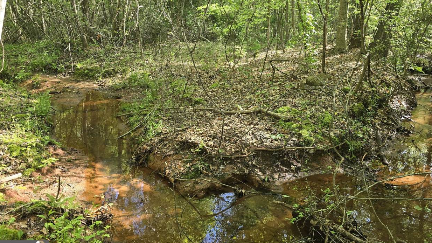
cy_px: 89
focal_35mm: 26
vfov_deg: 44.0
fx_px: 298
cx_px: 223
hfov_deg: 71.9
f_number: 1.7
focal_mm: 6.3
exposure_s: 1/180
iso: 80
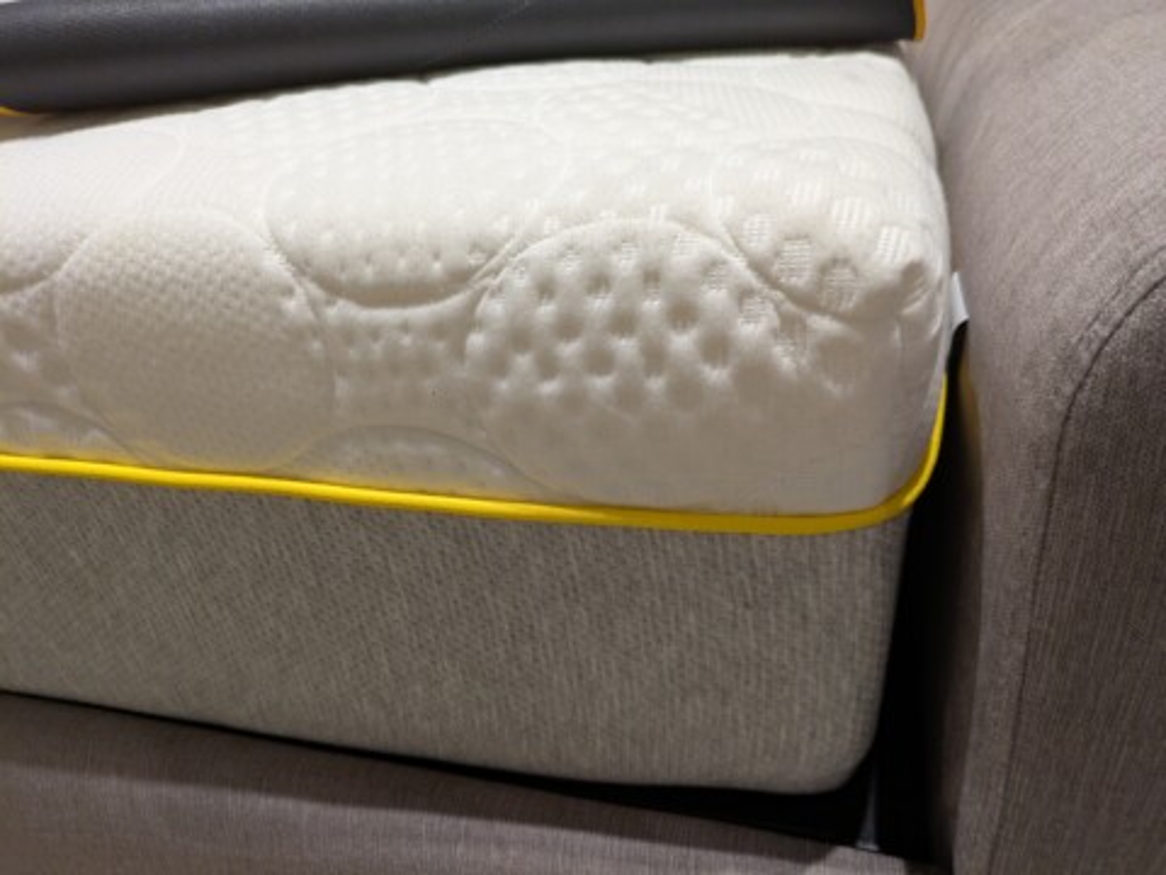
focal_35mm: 25
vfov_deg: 54.9
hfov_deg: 69.4
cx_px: 583
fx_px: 842
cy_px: 438
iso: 222
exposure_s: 1/100
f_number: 1.89
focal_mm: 5.43
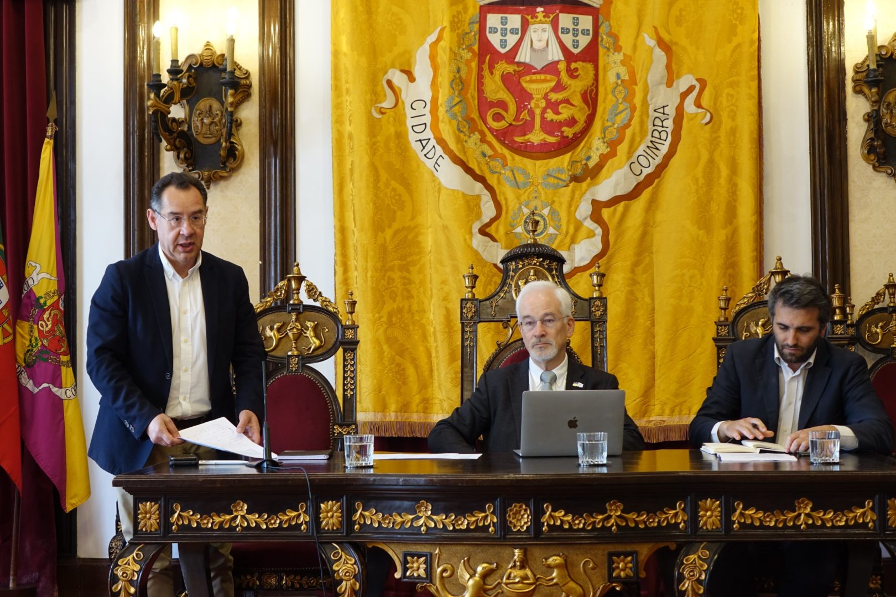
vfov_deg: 19.7
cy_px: 298
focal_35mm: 69
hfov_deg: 29.2
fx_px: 1717
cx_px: 448
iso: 400
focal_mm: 25.23
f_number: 2.8
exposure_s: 1/80
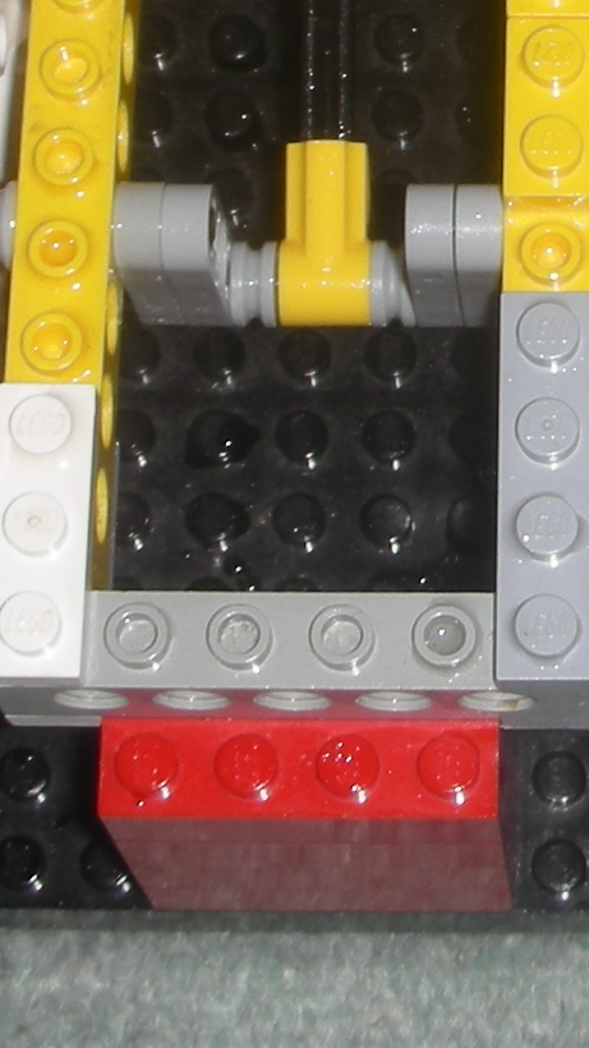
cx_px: 749
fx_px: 3639
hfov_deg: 9.1
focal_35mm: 131
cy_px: -70
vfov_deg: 16.0
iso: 50
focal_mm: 5.8
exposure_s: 1/60.1
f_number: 8.5
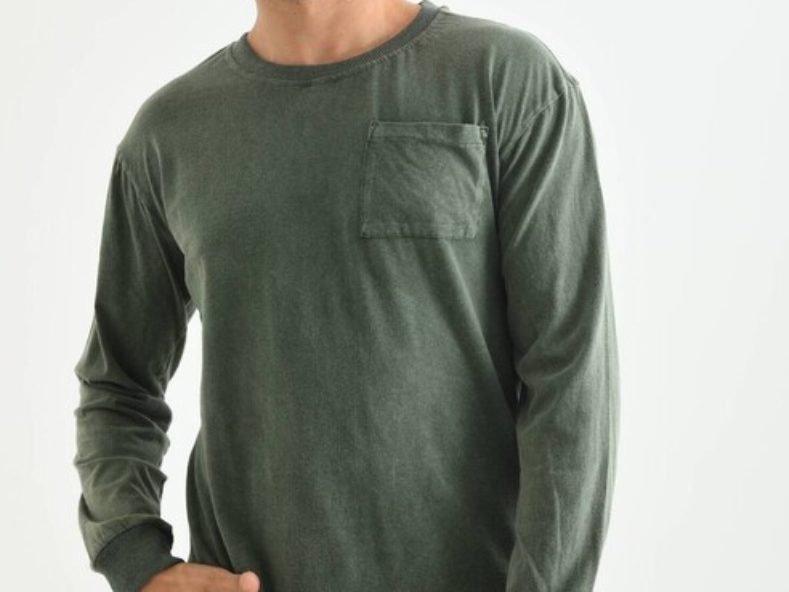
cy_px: 282
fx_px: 1869
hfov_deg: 23.8
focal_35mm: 82
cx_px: 390
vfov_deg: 18.0
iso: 160
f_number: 5.6
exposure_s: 1/125
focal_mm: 56
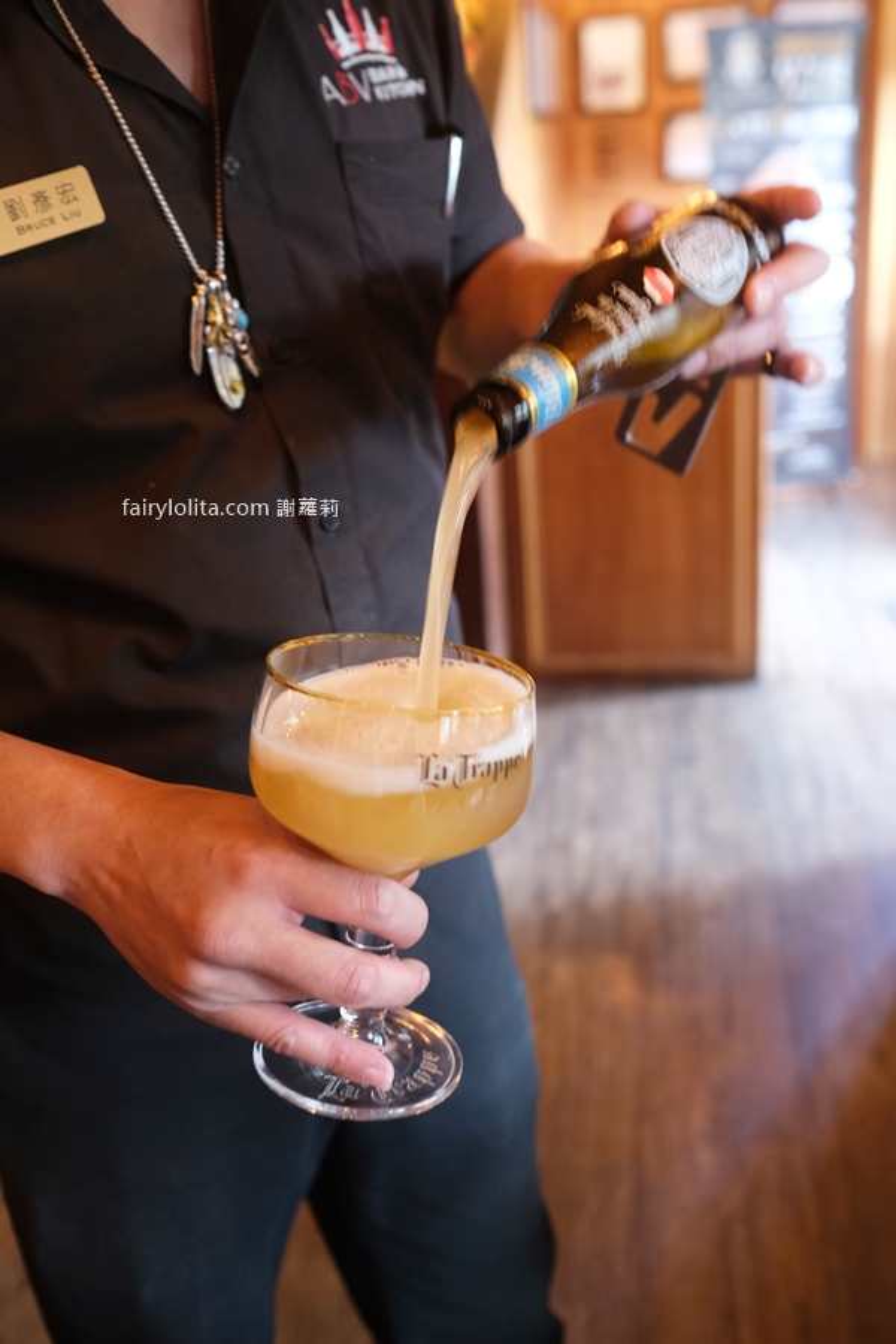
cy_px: 672
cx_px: 448
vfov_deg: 54.4
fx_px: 1307
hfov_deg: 37.9
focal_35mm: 35
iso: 1600
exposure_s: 1/20
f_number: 2.8
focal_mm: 23
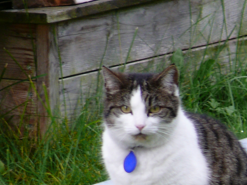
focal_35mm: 1316
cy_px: 120
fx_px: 9391
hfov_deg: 1.5
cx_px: 184
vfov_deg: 1.1
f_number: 3.7
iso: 100
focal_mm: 88.8
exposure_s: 1/40
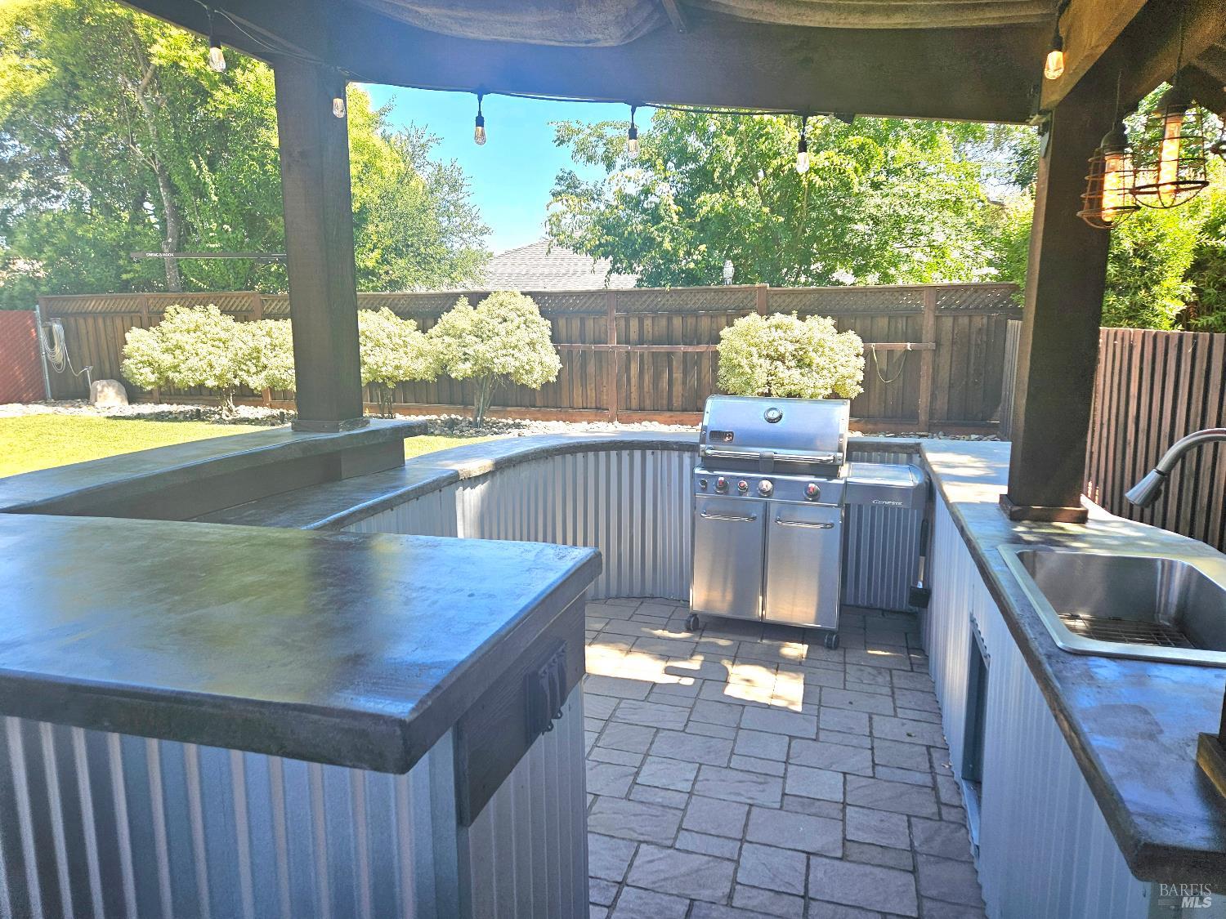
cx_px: 613
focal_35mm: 23
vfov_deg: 58.9
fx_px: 815
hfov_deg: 73.9
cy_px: 460
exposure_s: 1/476
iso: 40
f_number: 1.8
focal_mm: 5.4
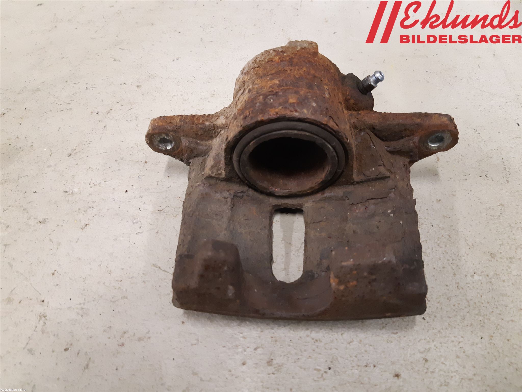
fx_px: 392
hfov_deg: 67.3
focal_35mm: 26
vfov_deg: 53.1
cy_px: 196
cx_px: 261
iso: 320
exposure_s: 1/50
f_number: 1.7
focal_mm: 3.93
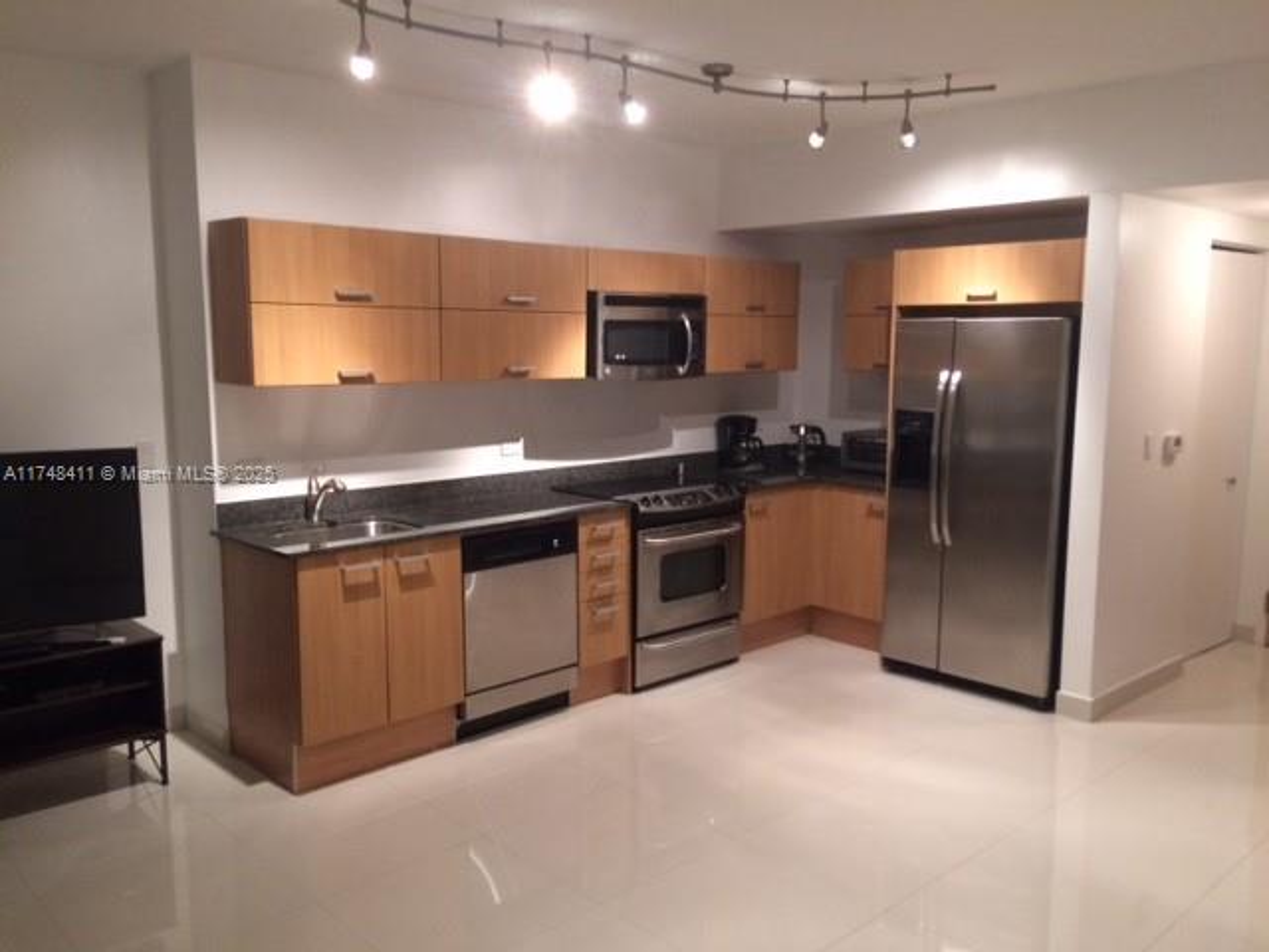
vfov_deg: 48.2
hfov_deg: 61.7
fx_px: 1063
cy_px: 476
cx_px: 634
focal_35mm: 29
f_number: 2.2
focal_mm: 4.15
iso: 200
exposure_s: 1/30
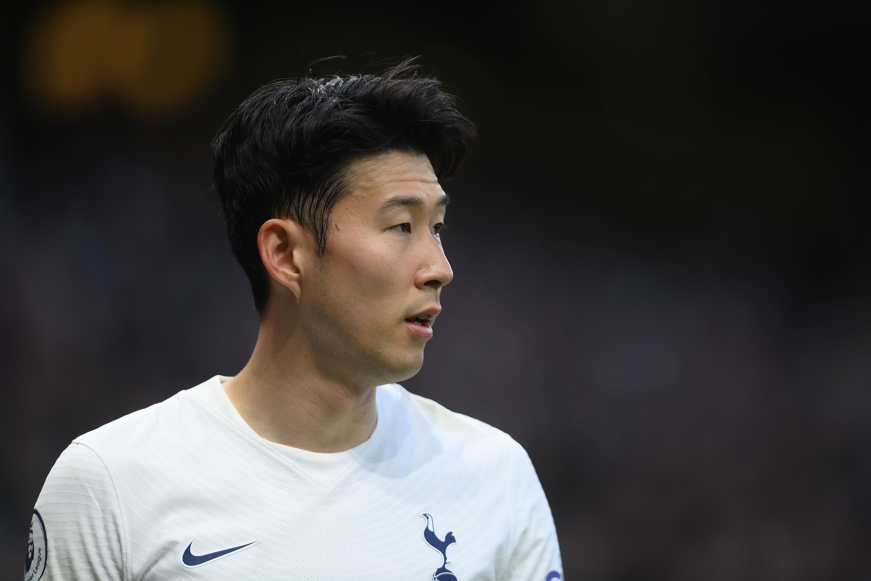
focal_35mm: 400
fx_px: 9677
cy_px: 290
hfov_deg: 5.2
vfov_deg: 3.4
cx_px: 436
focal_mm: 400
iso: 1600
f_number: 3.2
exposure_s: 1/1600
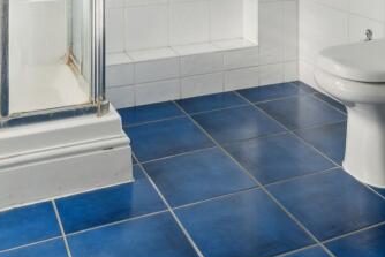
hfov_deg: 40.3
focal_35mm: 49
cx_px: 212
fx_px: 524
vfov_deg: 23.6
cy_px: -95
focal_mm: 16
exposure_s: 1/50
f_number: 11
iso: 640
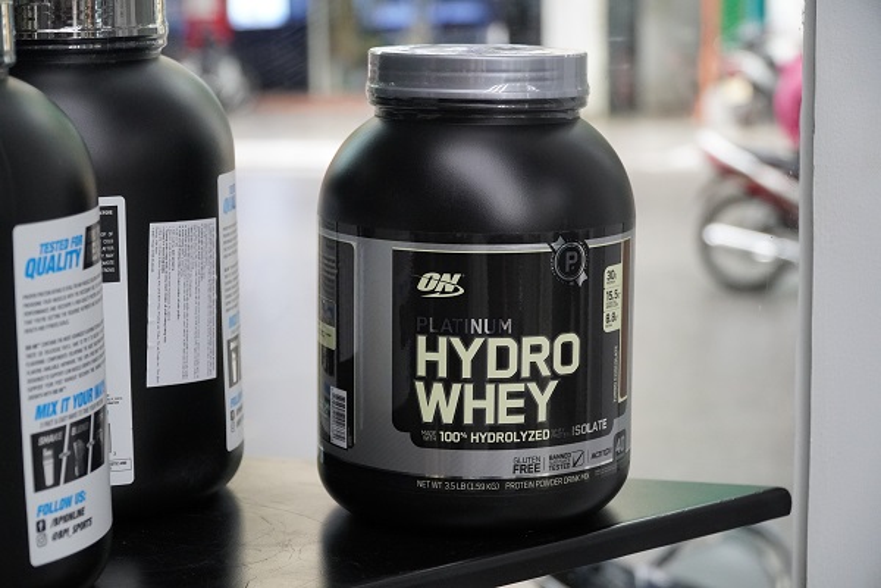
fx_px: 1835
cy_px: 294
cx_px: 440
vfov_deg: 18.2
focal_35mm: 75
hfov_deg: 27.0
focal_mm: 50
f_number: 4
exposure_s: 1/400
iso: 3200
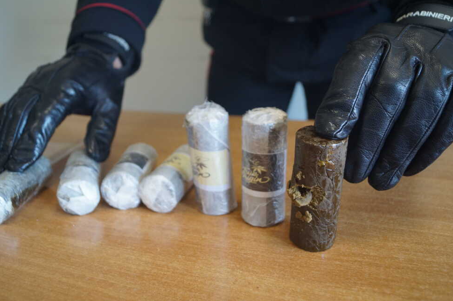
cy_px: 148
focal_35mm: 34
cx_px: 225
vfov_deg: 38.8
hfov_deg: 55.9
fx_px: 427
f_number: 4
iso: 500
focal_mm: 22
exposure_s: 1/60
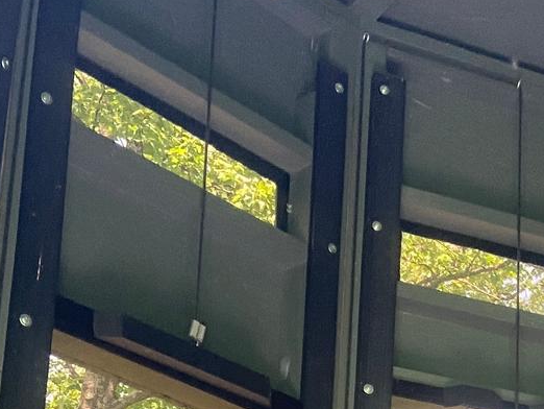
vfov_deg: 13.5
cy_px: 656
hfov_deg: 17.6
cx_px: 770
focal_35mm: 102
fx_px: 1604
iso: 125
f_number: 1.8
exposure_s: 1/86
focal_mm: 4.25
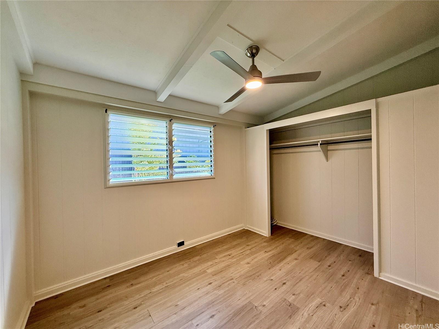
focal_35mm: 14
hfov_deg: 102.1
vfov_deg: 85.7
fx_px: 178
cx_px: 220
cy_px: 164
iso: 125
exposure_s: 1/120
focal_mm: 2.22
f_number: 2.2
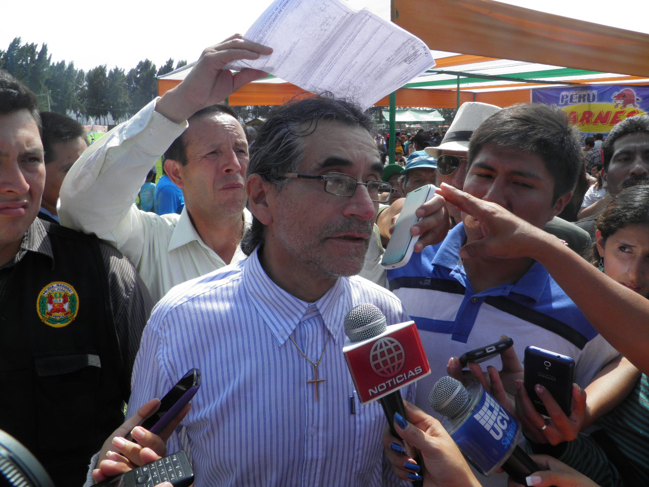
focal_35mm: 28
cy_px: 244
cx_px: 324
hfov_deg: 63.4
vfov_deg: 49.7
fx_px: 525
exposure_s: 1/200
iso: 50
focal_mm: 4.9
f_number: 5.7
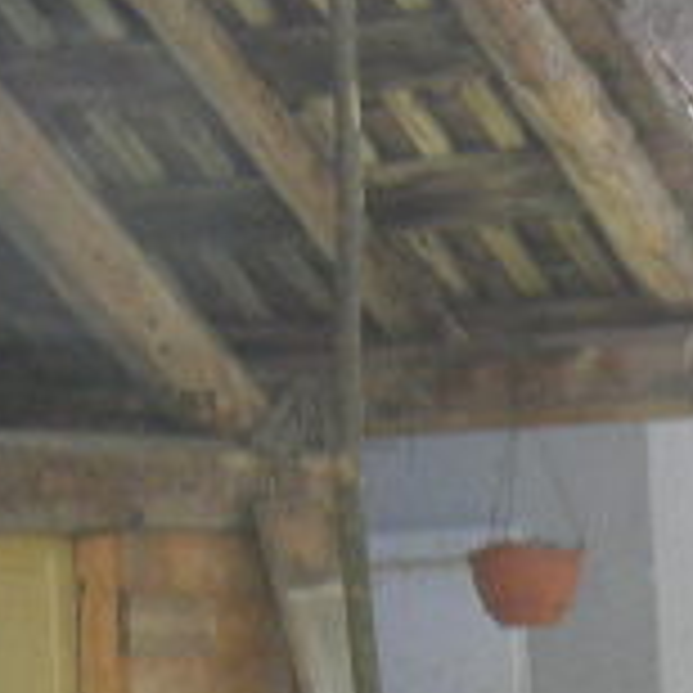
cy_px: 369
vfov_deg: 8.5
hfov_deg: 8.4
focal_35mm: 206
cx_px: -216
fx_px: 4666
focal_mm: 6.2
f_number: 6.3
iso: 80
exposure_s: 1/80
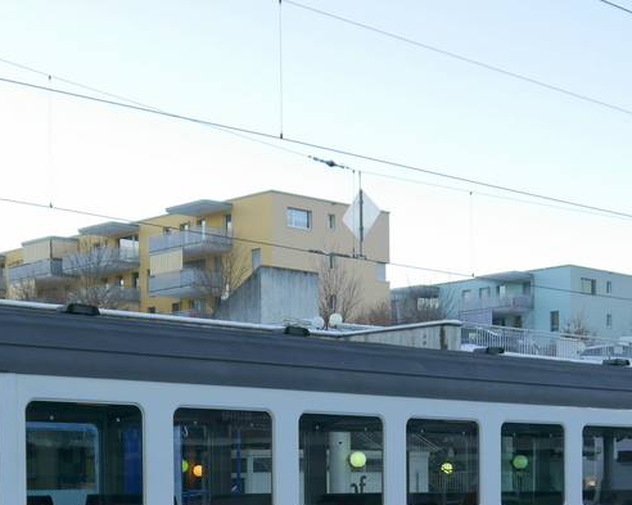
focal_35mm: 81
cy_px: 558
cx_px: 211
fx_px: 1514
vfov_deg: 18.2
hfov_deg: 23.5
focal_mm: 17
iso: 160
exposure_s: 1/125
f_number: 4.5
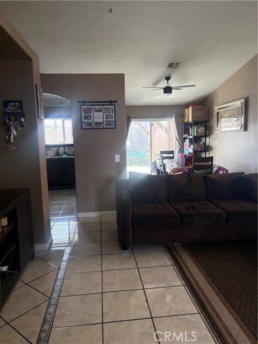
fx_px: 258
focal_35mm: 26
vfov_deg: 67.3
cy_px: 172
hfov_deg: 53.1
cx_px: 129
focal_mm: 5.96
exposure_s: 1/120
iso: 200
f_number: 1.6
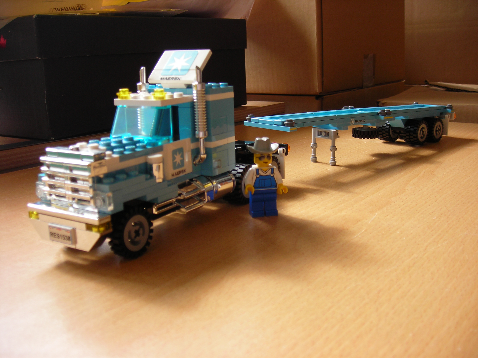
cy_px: 179
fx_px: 525
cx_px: 239
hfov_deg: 49.0
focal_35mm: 38
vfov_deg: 37.7
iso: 50
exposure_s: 1/56
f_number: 3.2
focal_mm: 6.3
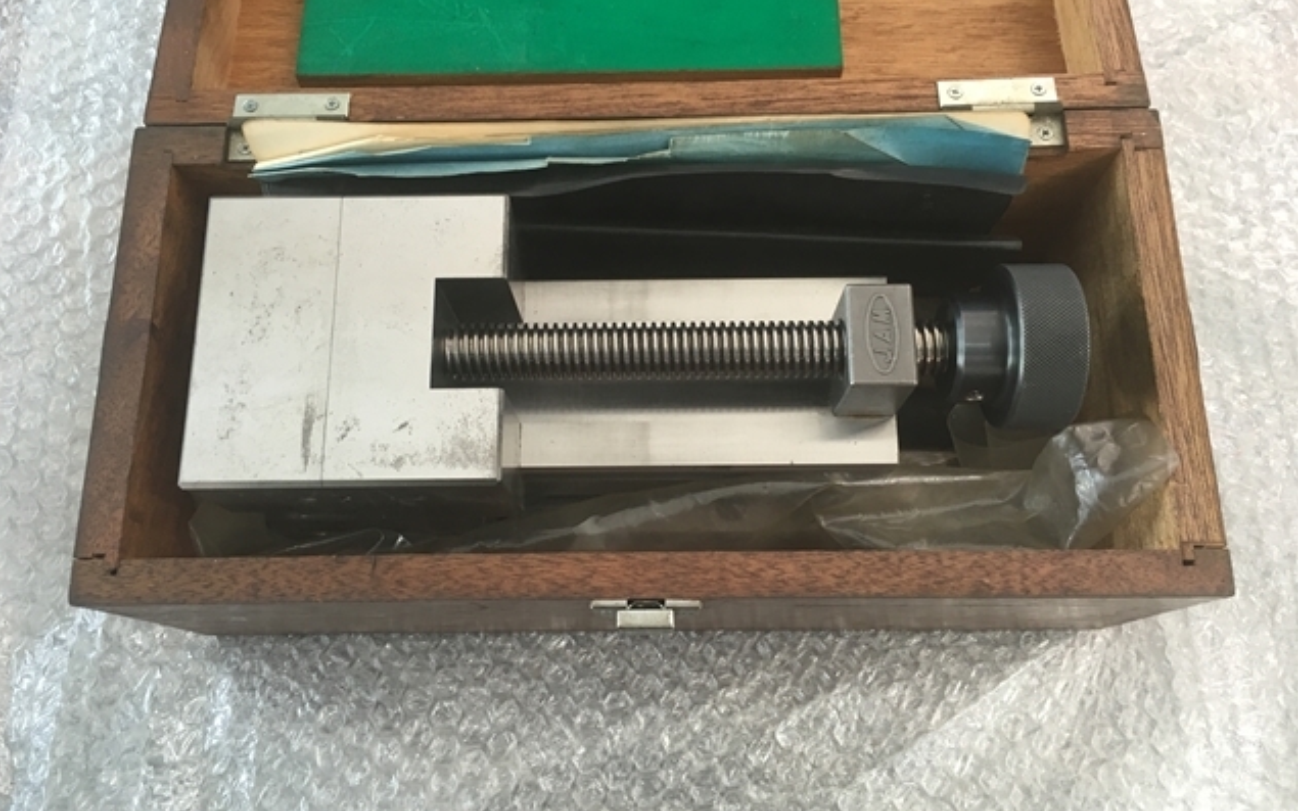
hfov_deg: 61.2
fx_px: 1097
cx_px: 648
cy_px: 388
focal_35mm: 31
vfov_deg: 40.6
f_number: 2.2
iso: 80
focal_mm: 4.15
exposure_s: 1/30
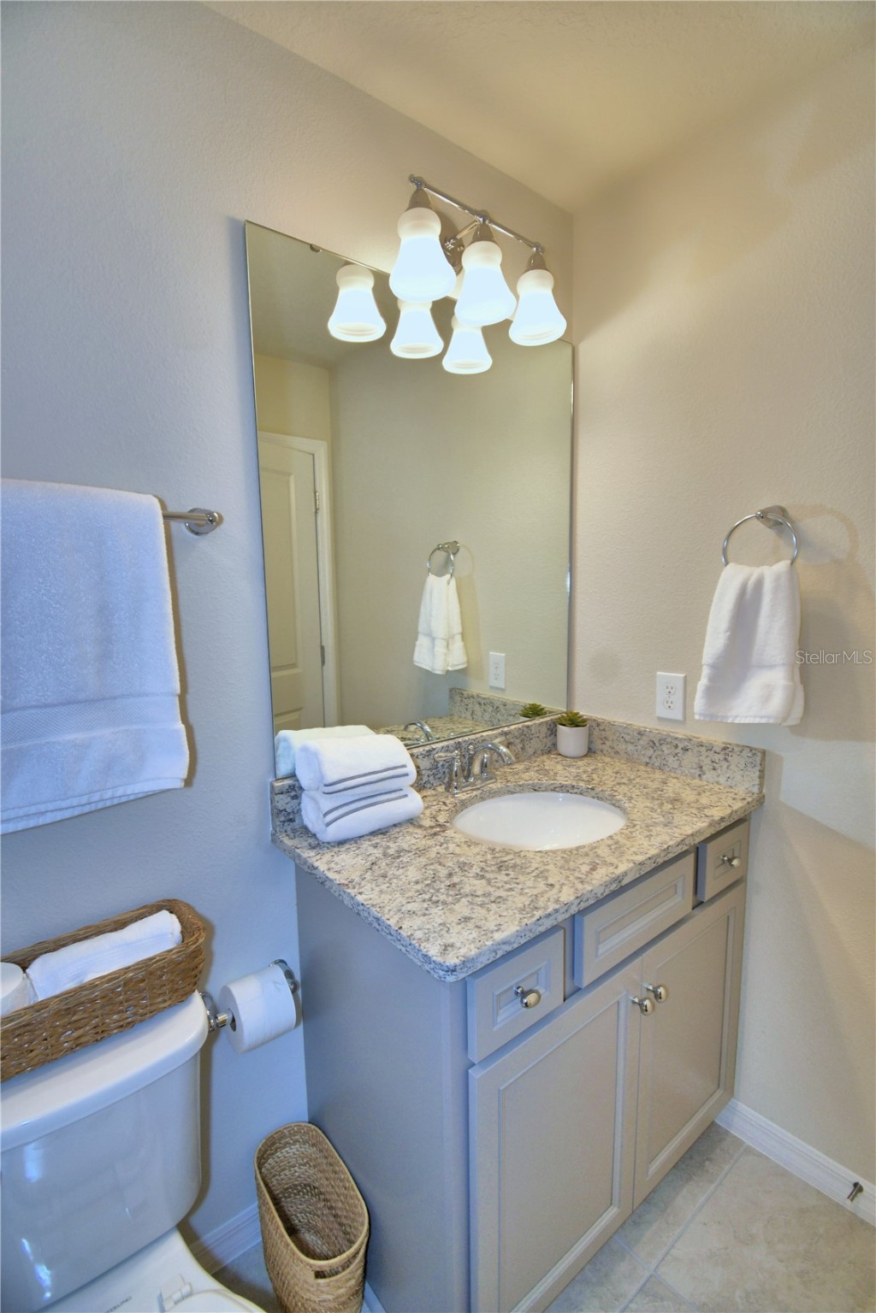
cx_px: 438
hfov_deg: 77.3
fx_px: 547
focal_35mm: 15
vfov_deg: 100.4
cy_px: 656
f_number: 4.5
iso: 160
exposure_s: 1/60
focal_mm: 10
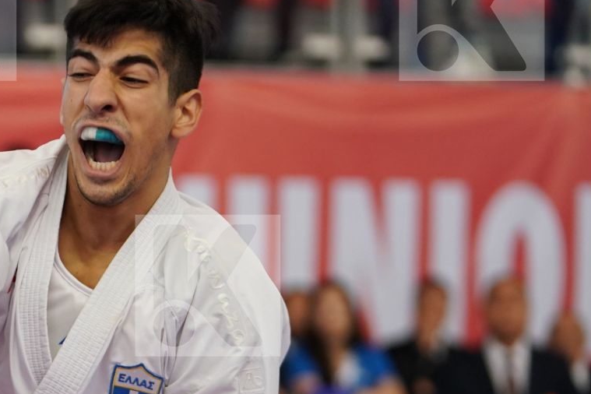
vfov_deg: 6.0
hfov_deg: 8.9
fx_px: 3776
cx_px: -56
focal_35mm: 230
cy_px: 286
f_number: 2.8
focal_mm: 97
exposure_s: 1/1000
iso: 1600
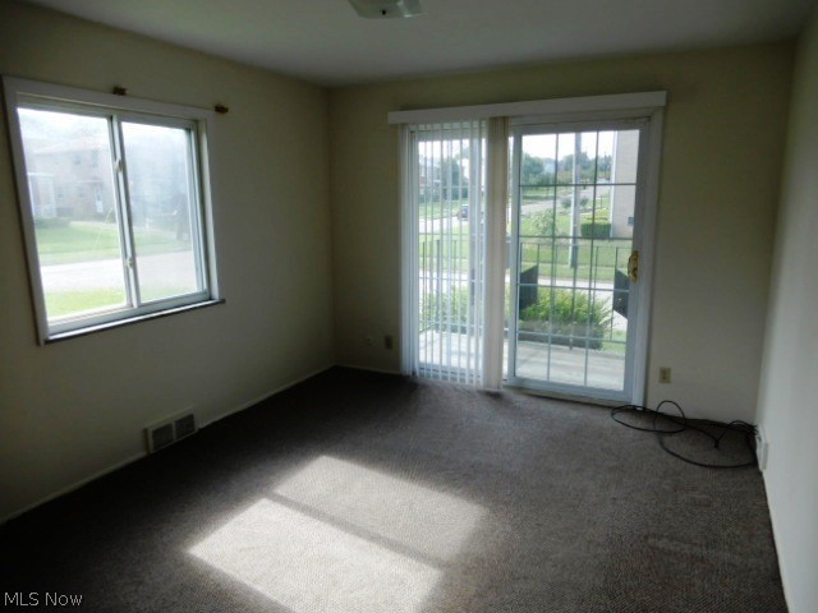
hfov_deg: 71.6
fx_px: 567
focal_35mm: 24
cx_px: 409
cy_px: 306
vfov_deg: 56.8
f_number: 3.4
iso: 80
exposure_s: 1/125
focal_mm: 4.3
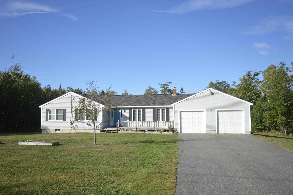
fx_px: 244
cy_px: 98
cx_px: 146
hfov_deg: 62.0
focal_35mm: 30
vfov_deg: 43.5
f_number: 7.1
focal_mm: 20
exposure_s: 1/200
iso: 100
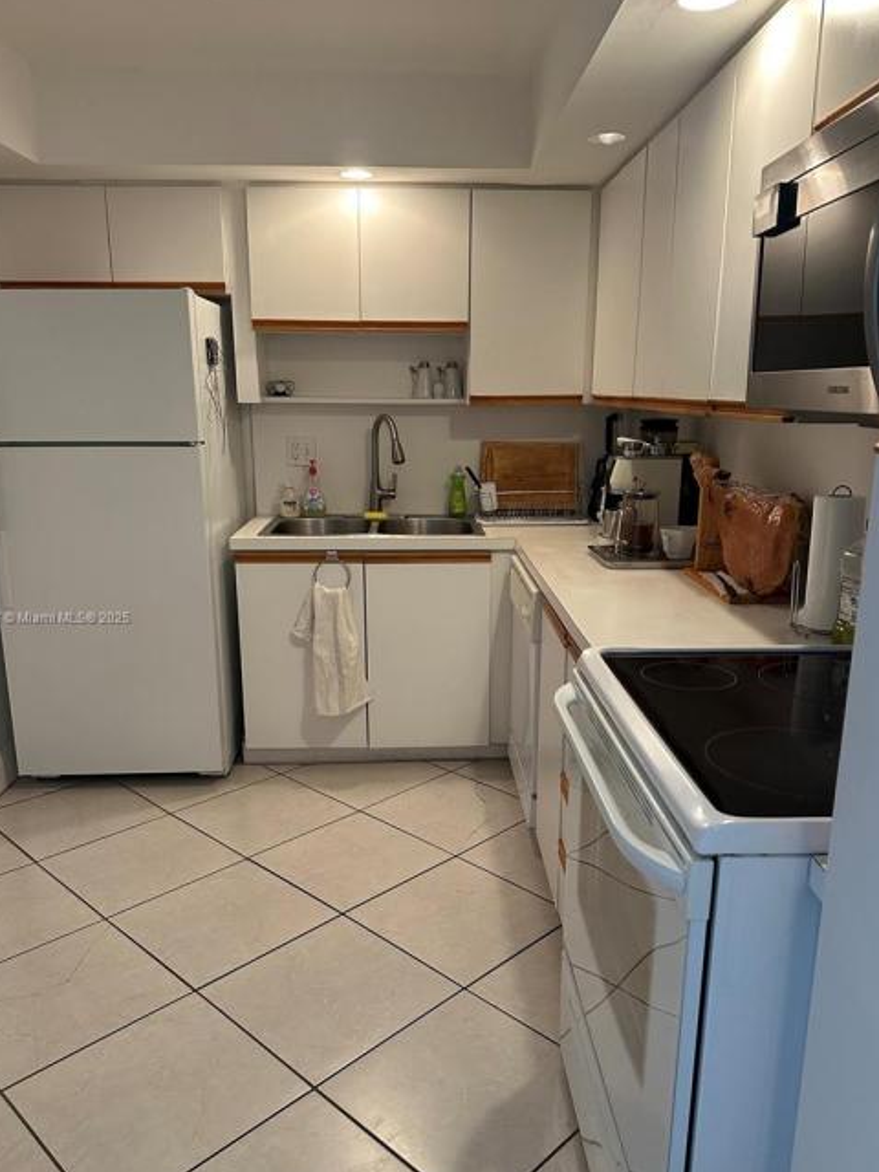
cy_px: 619
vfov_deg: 65.3
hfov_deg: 51.3
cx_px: 423
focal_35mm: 27
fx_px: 914
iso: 250
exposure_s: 1/60
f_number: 1.78
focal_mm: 6.86
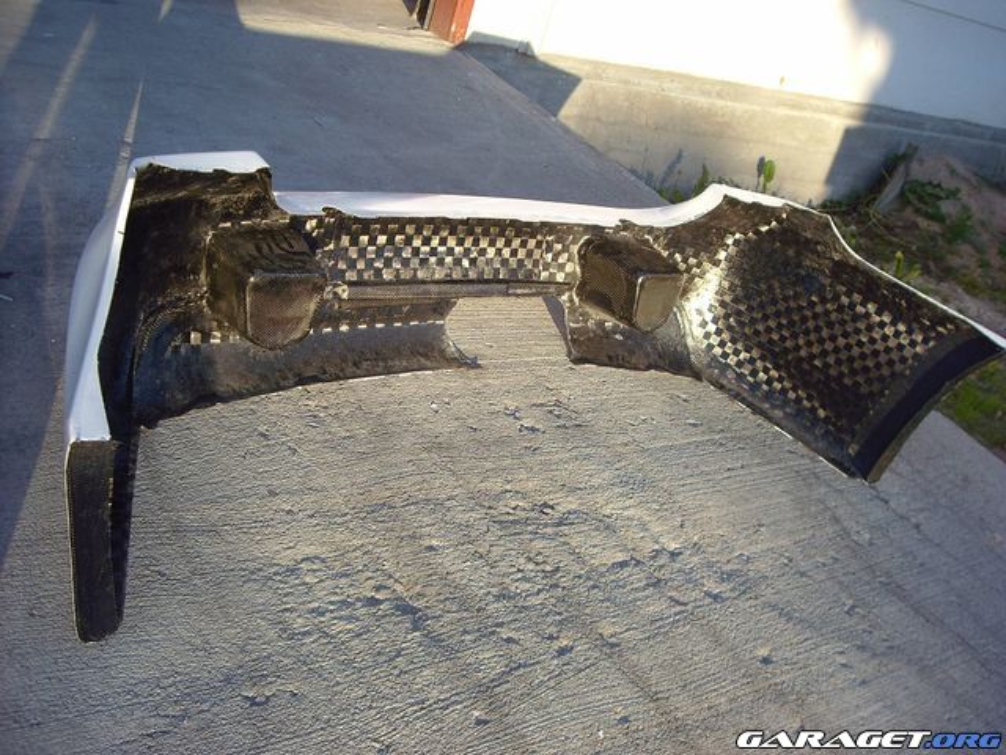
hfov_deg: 50.1
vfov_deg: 38.7
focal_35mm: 37
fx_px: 1075
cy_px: 378
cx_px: 503
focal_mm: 6.2
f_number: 2.7
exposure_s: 1/250
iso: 80
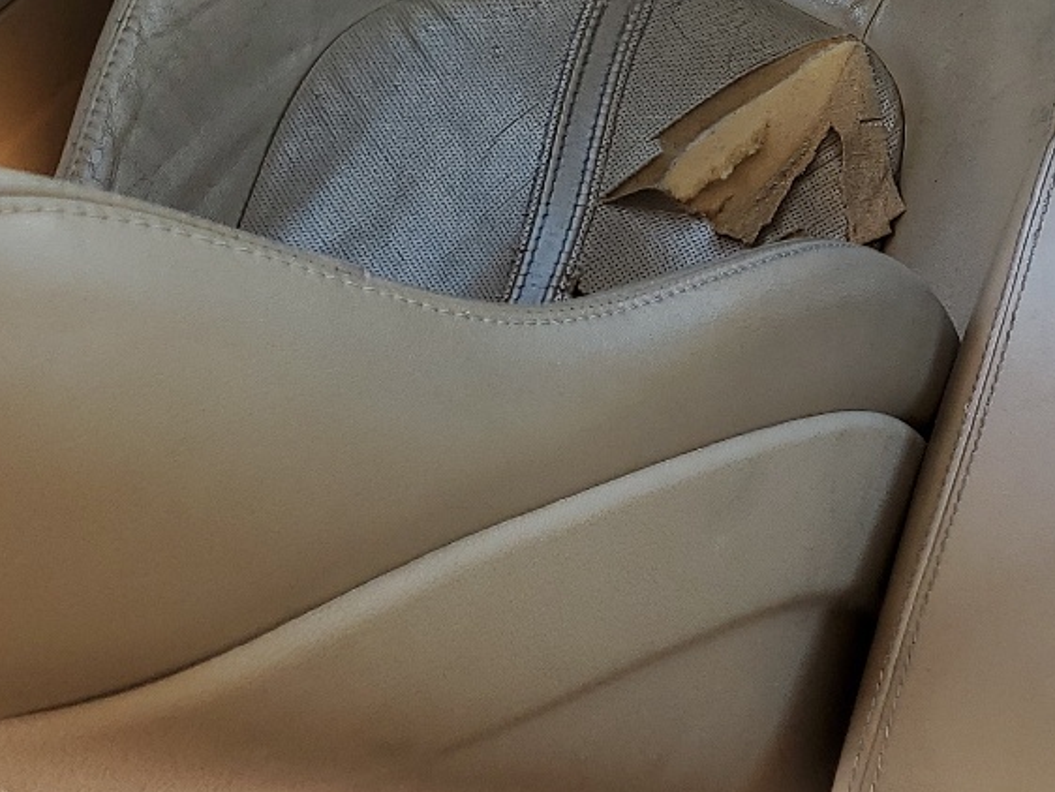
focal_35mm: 74
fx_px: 2256
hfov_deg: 23.6
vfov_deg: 18.9
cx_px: 1322
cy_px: -137
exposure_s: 1/200
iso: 50
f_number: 1.5
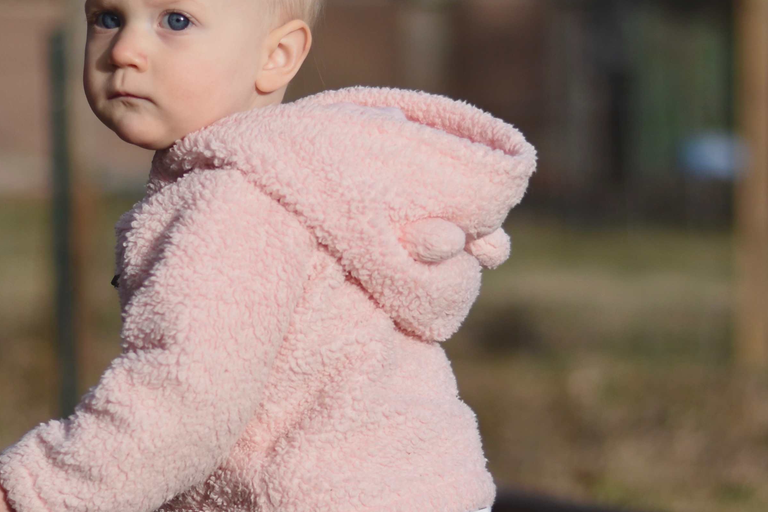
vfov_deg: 7.3
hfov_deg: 10.9
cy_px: 302
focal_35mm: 189
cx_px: 398
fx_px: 4031
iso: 100
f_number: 2
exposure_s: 1/2500
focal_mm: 50
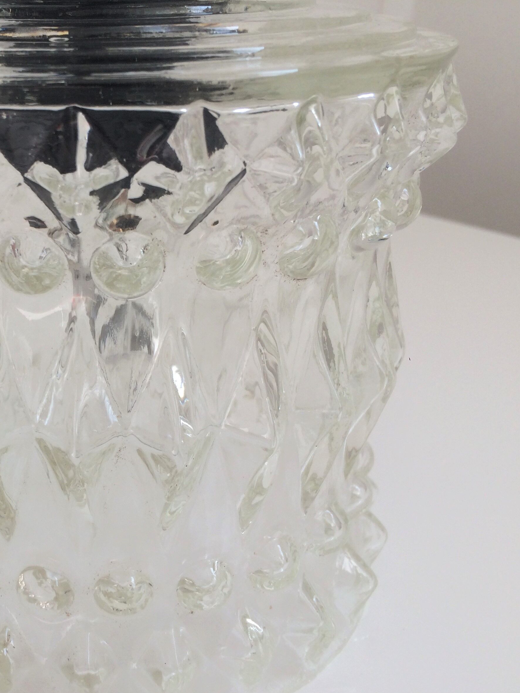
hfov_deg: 34.2
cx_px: 61
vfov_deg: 46.8
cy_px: 357
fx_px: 801
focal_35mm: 40
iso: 40
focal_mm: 4.15
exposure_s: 1/100
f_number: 2.2
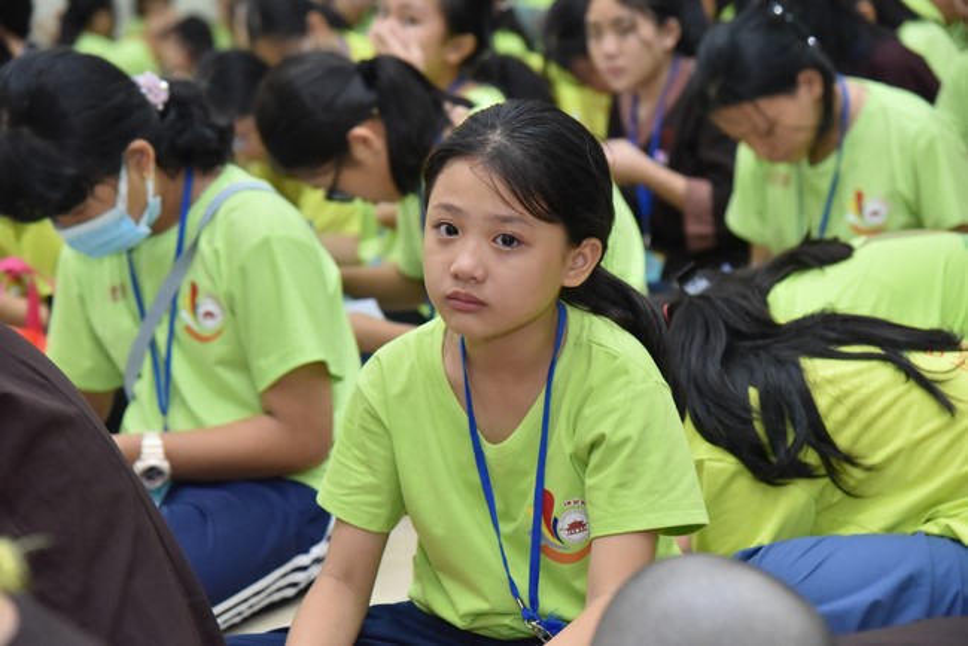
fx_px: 2636
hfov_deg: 20.8
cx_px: 484
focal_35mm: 98
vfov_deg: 14.0
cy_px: 323
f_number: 5
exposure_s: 1/125
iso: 3200
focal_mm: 98
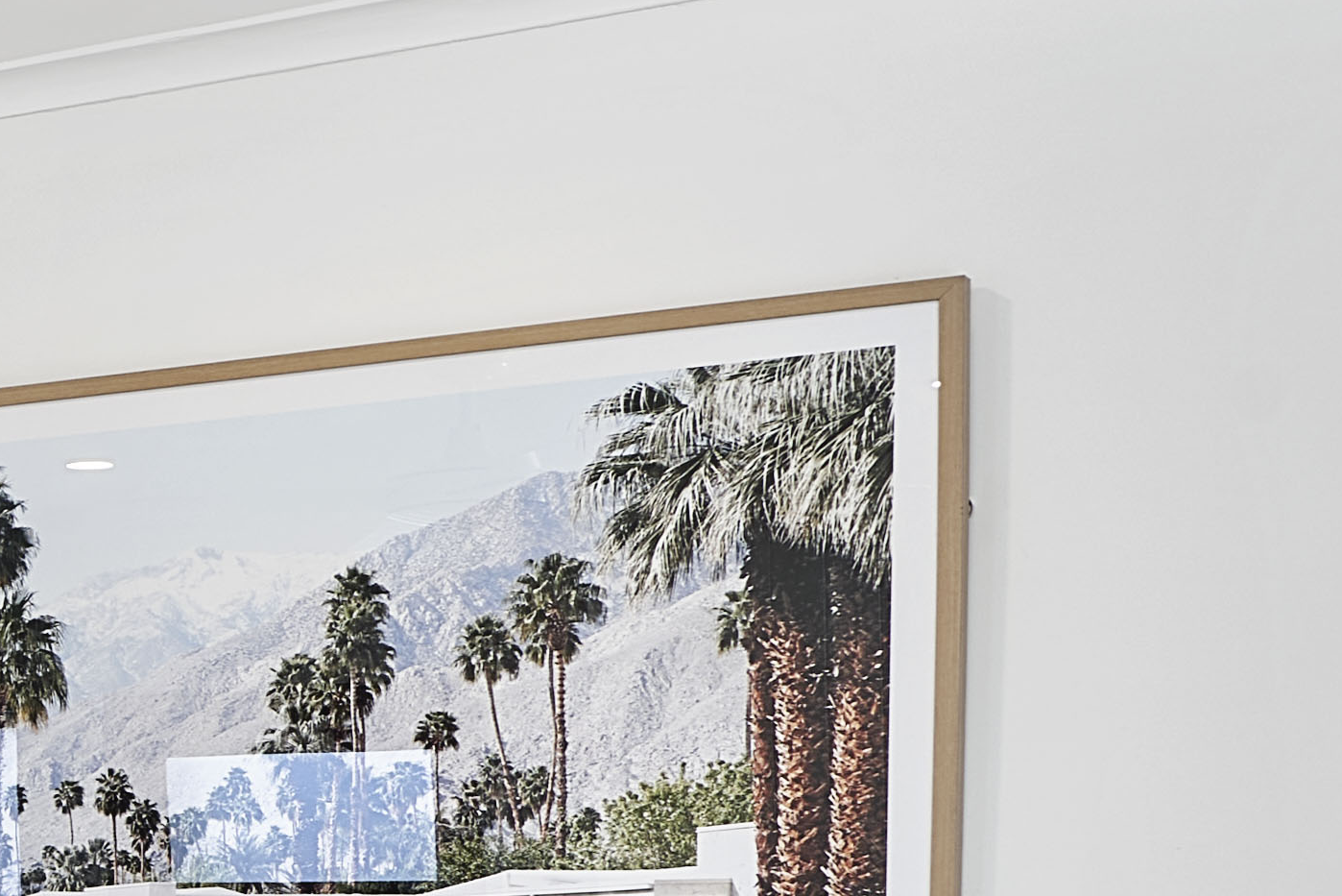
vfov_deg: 14.6
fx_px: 3393
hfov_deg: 16.7
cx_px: -1365
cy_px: 1053
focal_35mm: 91
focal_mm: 16
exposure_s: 1/5
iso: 160
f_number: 11
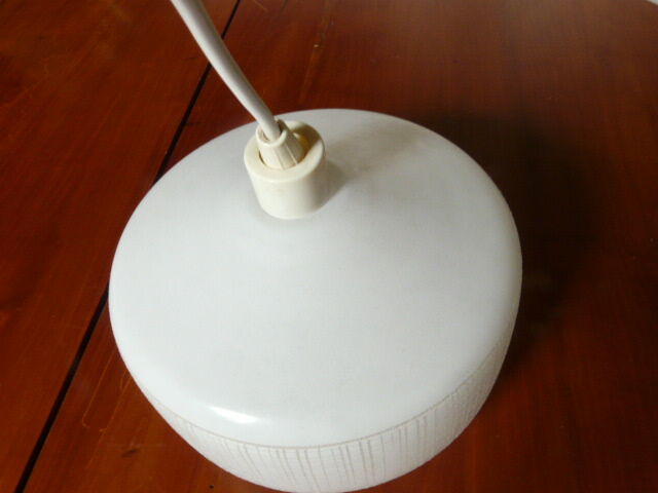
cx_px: 329
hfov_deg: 63.4
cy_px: 246
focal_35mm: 28
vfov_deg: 49.7
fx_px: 532
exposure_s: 1/2.5
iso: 200
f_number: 8
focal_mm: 4.6
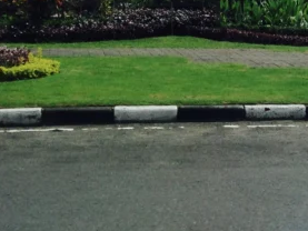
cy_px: -122
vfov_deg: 11.6
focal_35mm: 122
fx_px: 1086
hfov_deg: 15.7
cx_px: 336
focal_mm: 4.12
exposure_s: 1/1085
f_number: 2.4
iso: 50
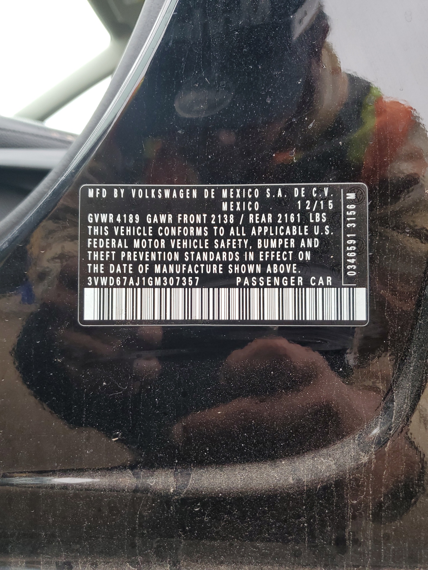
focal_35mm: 26
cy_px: 285
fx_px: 429
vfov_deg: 67.3
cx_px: 214
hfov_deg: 53.1
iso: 89
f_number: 1.5
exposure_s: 1/60.2
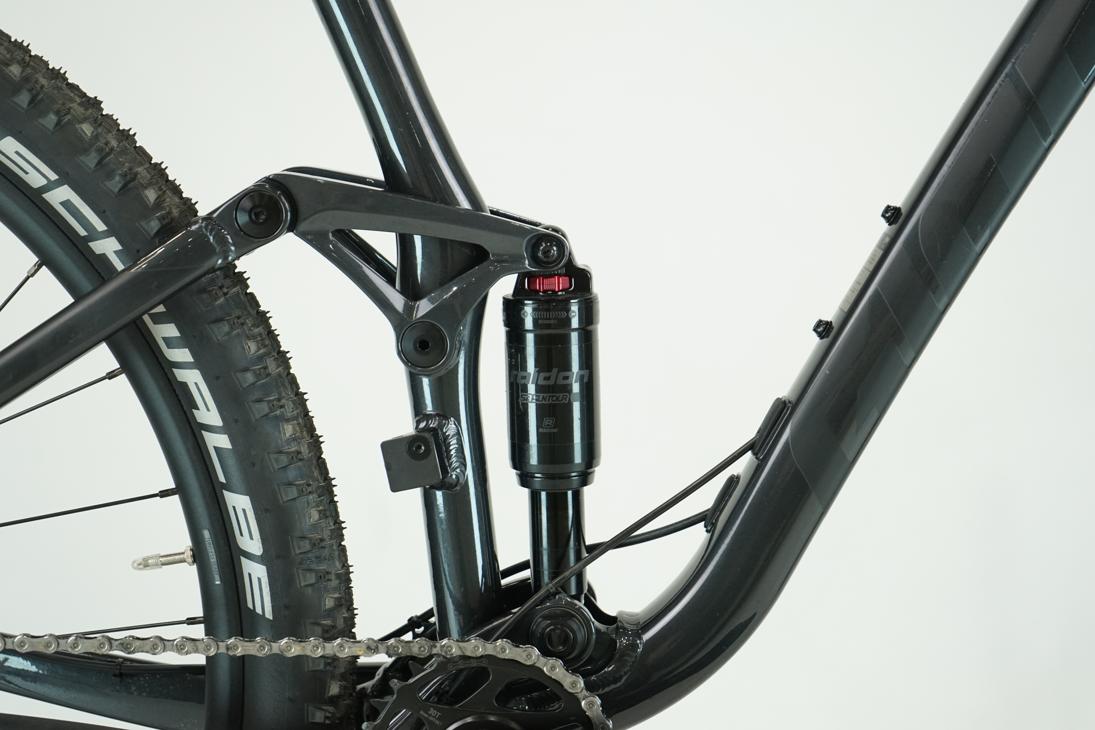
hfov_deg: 28.8
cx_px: 548
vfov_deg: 19.5
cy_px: 365
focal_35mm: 70
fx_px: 2129
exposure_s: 1/200
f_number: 5.6
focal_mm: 70
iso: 1600
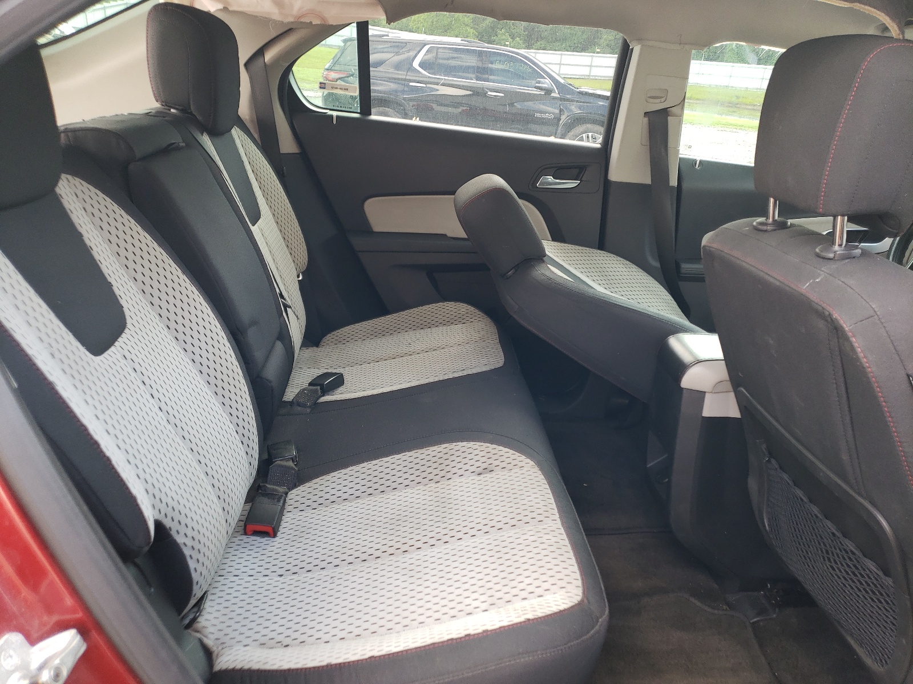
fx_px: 686
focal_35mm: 26
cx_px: 456
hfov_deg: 67.3
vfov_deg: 53.1
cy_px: 342
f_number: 1.5
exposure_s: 1/60.2
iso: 50
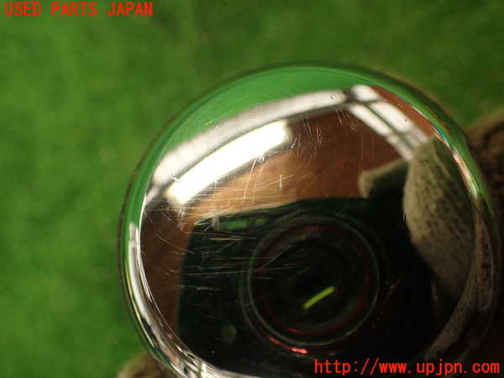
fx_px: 466
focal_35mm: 32
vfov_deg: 44.2
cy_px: 189
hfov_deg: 56.8
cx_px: 252
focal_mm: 5.79
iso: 200
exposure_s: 1/50
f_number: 2.4
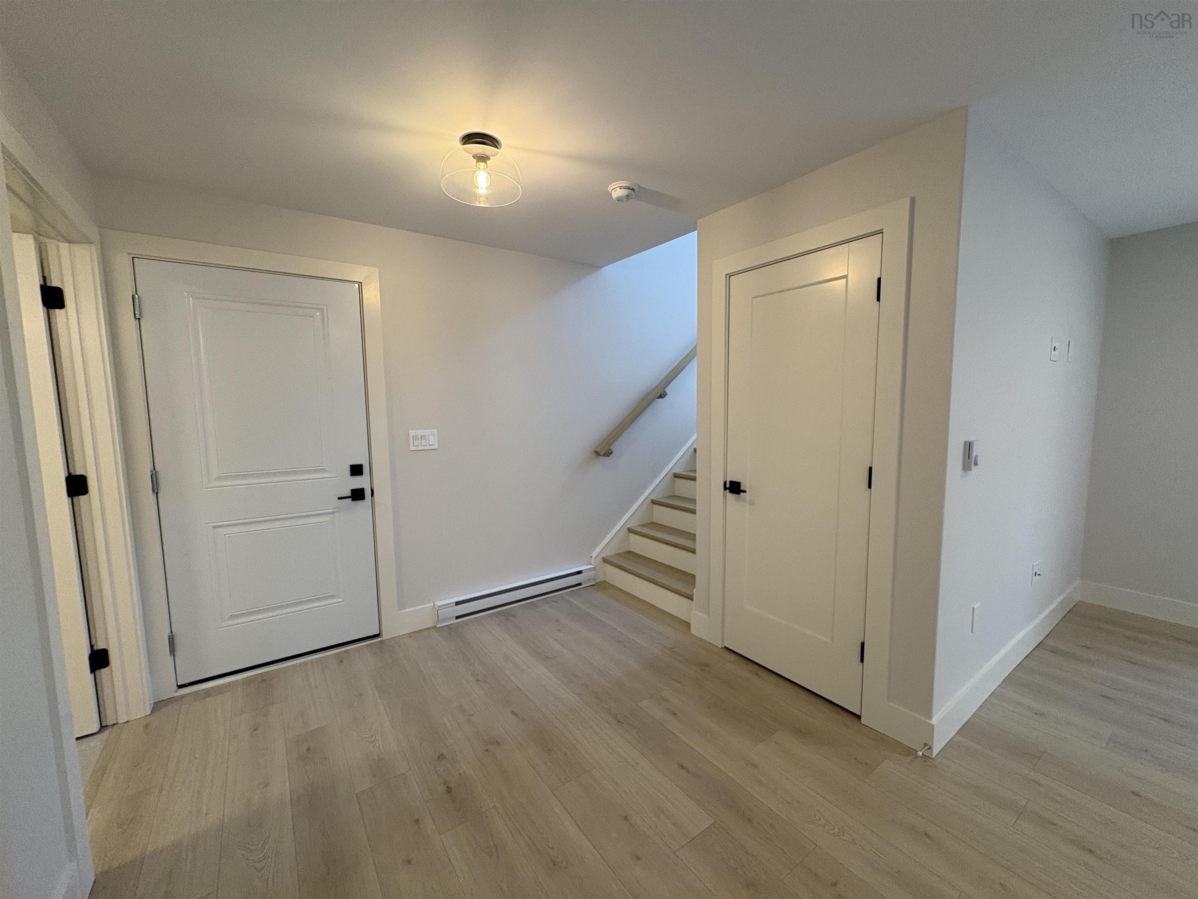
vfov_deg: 85.7
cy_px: 450
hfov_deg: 102.1
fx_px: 485
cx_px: 599
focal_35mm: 14
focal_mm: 2.22
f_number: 2.2
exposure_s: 1/120
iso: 250
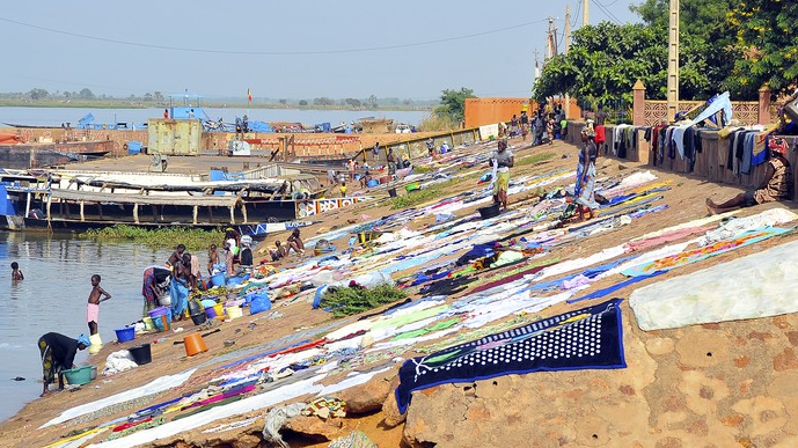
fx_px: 3131
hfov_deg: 14.5
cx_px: 423
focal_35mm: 148
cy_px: 273
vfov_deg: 8.2
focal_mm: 95
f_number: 11
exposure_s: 1/640
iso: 400
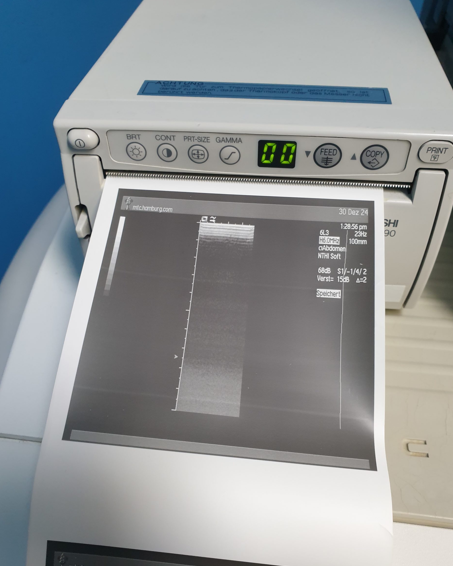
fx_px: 469
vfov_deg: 62.1
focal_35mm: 28
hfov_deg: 51.5
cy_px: 310
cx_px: 229
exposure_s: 1/50
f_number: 2.4
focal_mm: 4.3
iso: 200
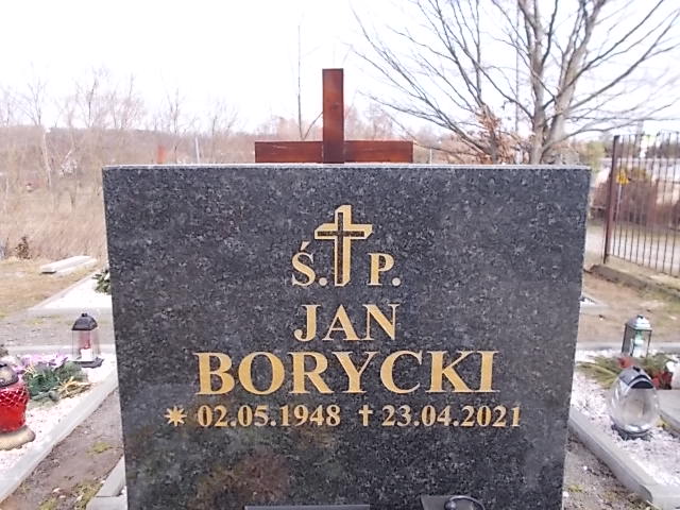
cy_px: 255
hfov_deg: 60.0
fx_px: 589
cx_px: 340
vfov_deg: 46.8
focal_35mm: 30
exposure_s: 1/250
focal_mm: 5.3
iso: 80
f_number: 3.4
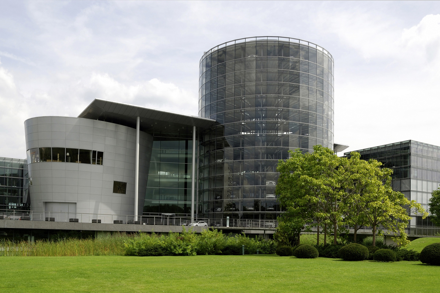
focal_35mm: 30
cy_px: 146
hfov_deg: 61.9
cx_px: 220
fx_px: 367
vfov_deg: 43.6
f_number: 7.1
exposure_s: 1/200
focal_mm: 20
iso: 100
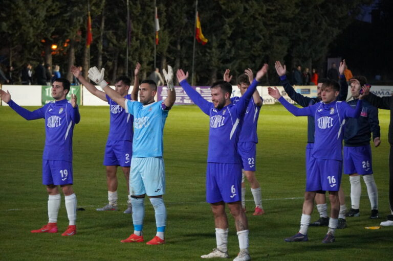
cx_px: 196
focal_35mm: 202
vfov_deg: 6.8
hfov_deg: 10.2
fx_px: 2209
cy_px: 130
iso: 6400
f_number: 5.6
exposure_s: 1/100
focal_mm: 135
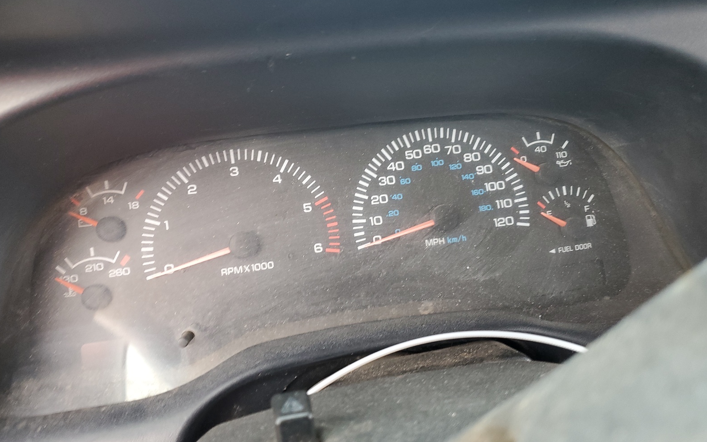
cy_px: 224
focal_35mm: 28
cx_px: 350
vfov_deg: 44.5
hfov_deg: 66.5
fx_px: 539
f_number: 1.5
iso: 98
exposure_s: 1/60.2
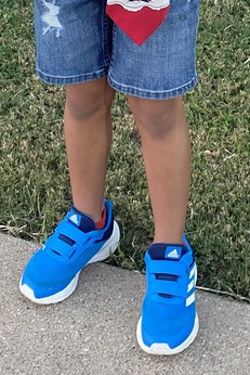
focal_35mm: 80
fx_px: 832
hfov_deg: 17.1
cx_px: 94
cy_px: -62
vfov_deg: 23.4
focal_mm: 4.25
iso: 80
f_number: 1.8
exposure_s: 1/60
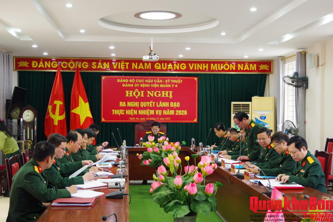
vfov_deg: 29.3
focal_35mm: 46
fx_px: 426
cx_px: 166
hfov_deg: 42.7
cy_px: 111
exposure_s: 1/60
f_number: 6.3
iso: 3200
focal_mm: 31
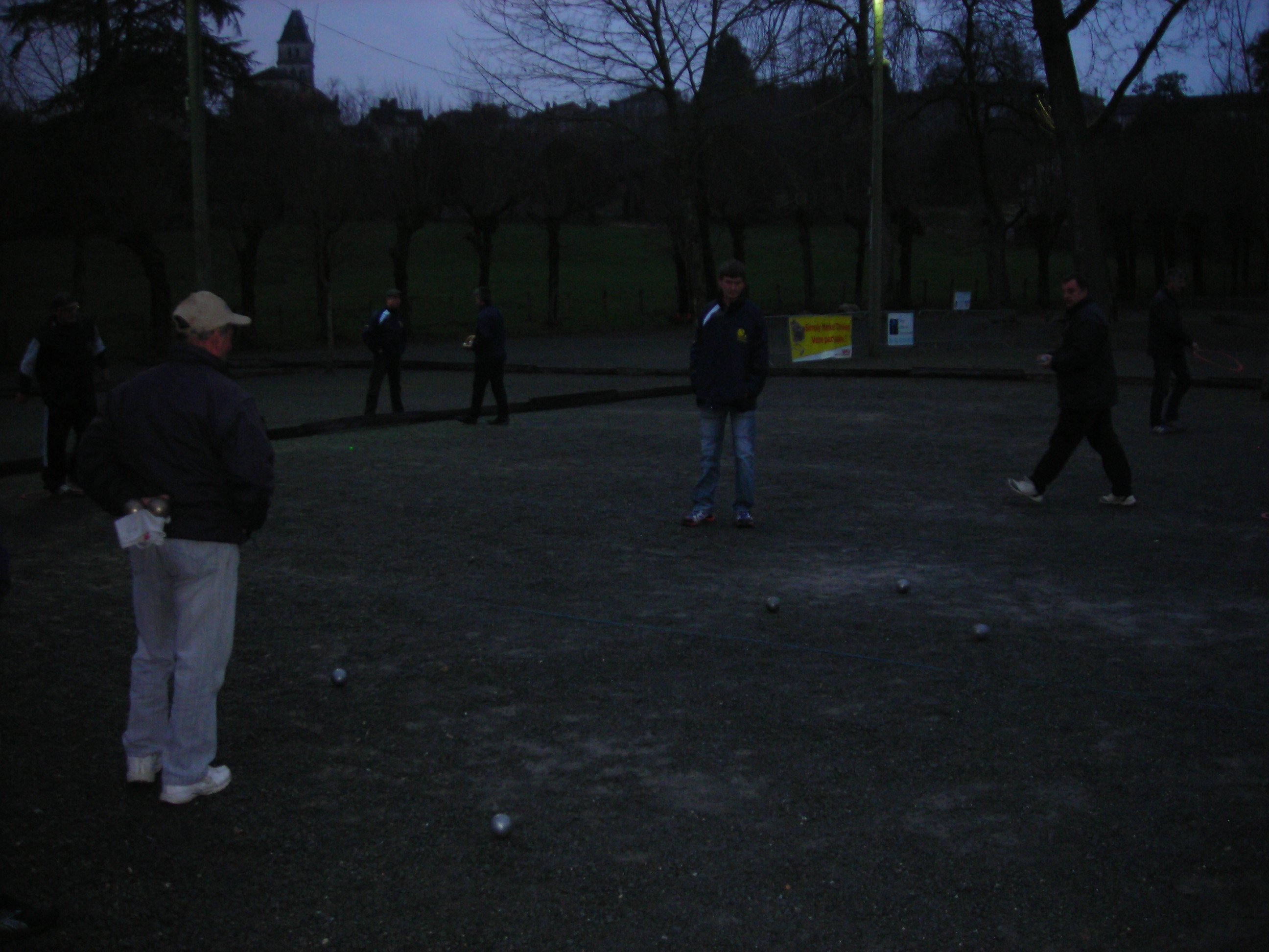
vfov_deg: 37.7
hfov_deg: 49.0
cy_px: 476
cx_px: 634
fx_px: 1393
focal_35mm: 38
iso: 141
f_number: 3.2
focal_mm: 6.3
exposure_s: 1/60.1
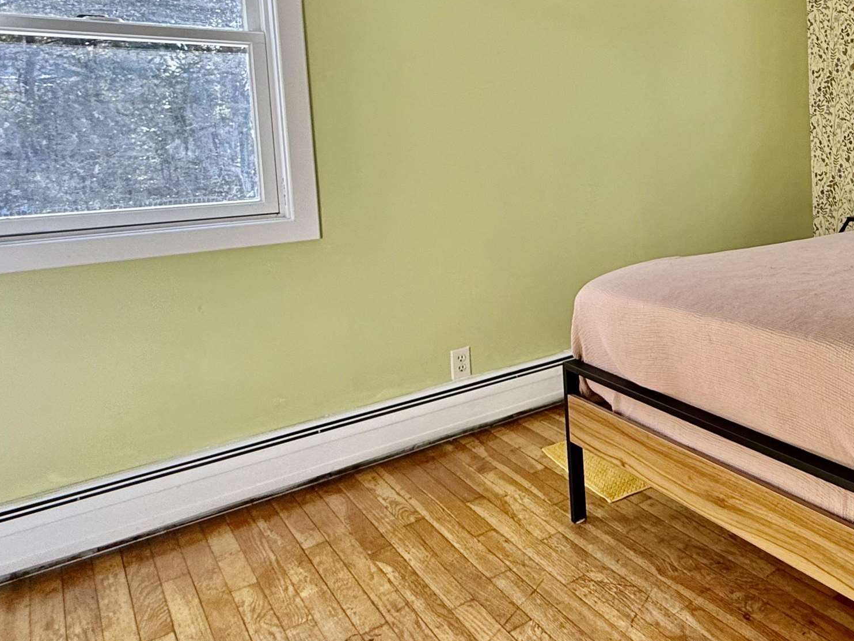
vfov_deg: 46.9
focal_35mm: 29
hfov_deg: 51.8
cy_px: 179
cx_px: 815
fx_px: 715
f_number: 2.2
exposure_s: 1/152
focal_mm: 2.22
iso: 64
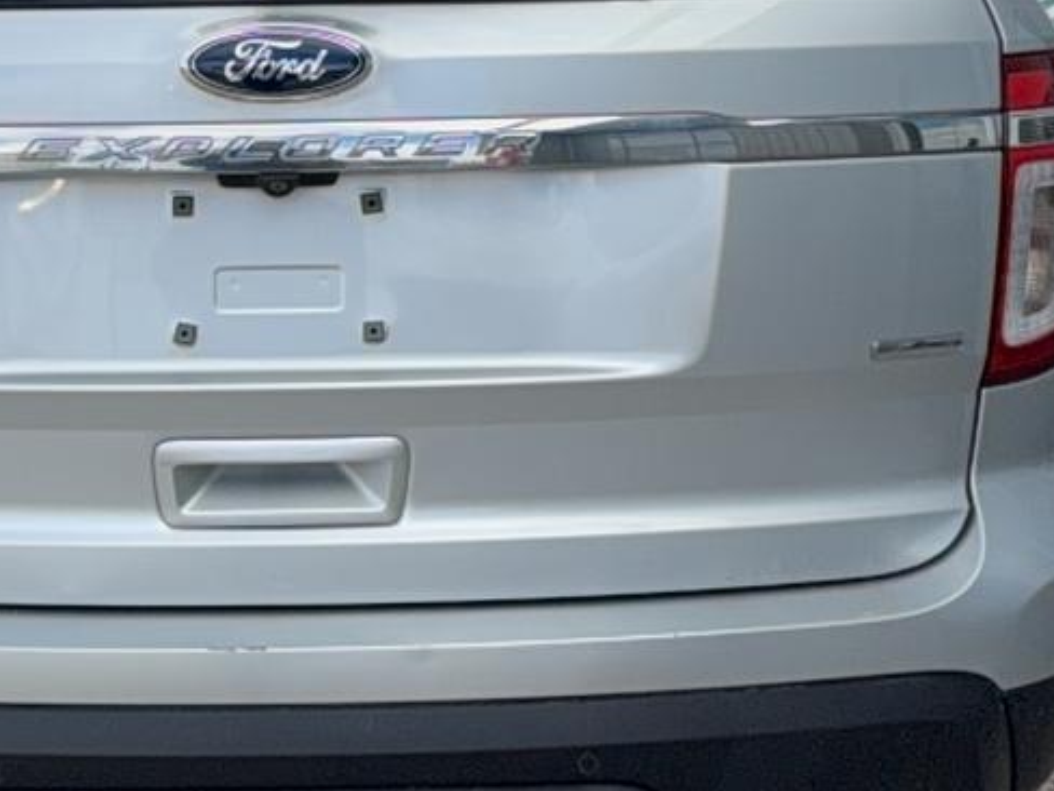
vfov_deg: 23.1
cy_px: 240
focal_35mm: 63
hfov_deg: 30.1
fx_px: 1918
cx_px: 225
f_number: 1.78
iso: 80
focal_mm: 6.76
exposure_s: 1/2667
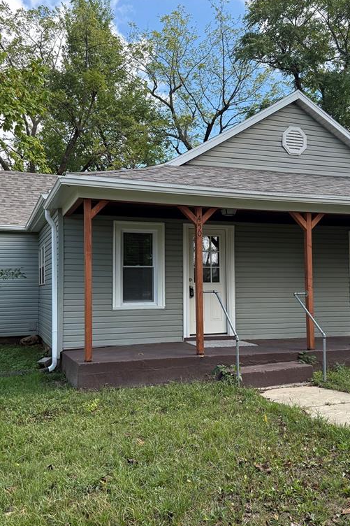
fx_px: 496
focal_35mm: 34
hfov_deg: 38.9
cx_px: 177
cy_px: 265
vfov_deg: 55.8
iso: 100
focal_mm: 6.76
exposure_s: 1/1464
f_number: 1.78
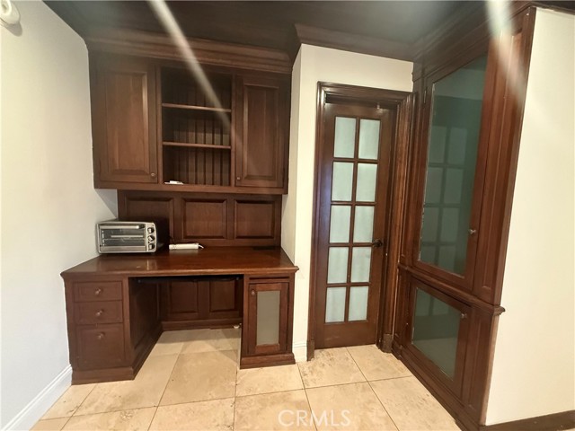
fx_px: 233
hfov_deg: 102.1
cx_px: 288
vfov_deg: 85.7
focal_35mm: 14
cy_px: 216
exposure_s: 1/60
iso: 800
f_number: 2.2
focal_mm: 2.22
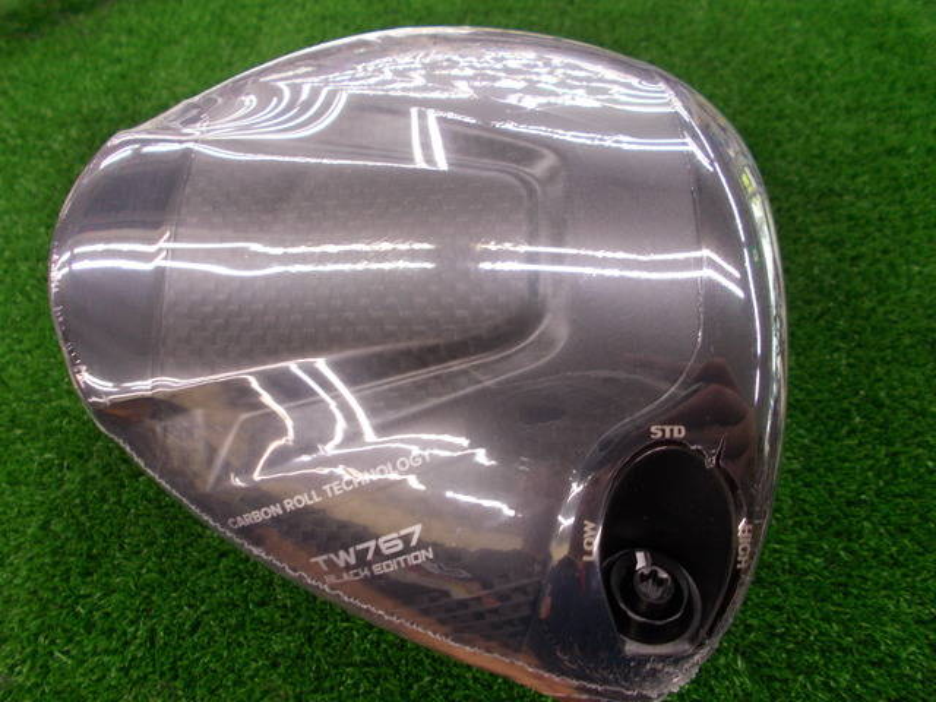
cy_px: 351
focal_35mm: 26
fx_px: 703
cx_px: 468
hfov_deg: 67.3
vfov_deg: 53.1
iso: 125
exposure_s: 1/25
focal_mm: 4.6
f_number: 3.2
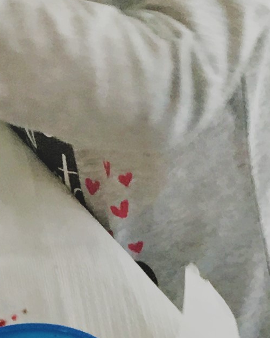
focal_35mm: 182
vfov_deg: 9.4
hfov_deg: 8.4
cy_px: 823
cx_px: -55
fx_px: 1817
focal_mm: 4.15
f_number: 2.2
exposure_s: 1/30
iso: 100
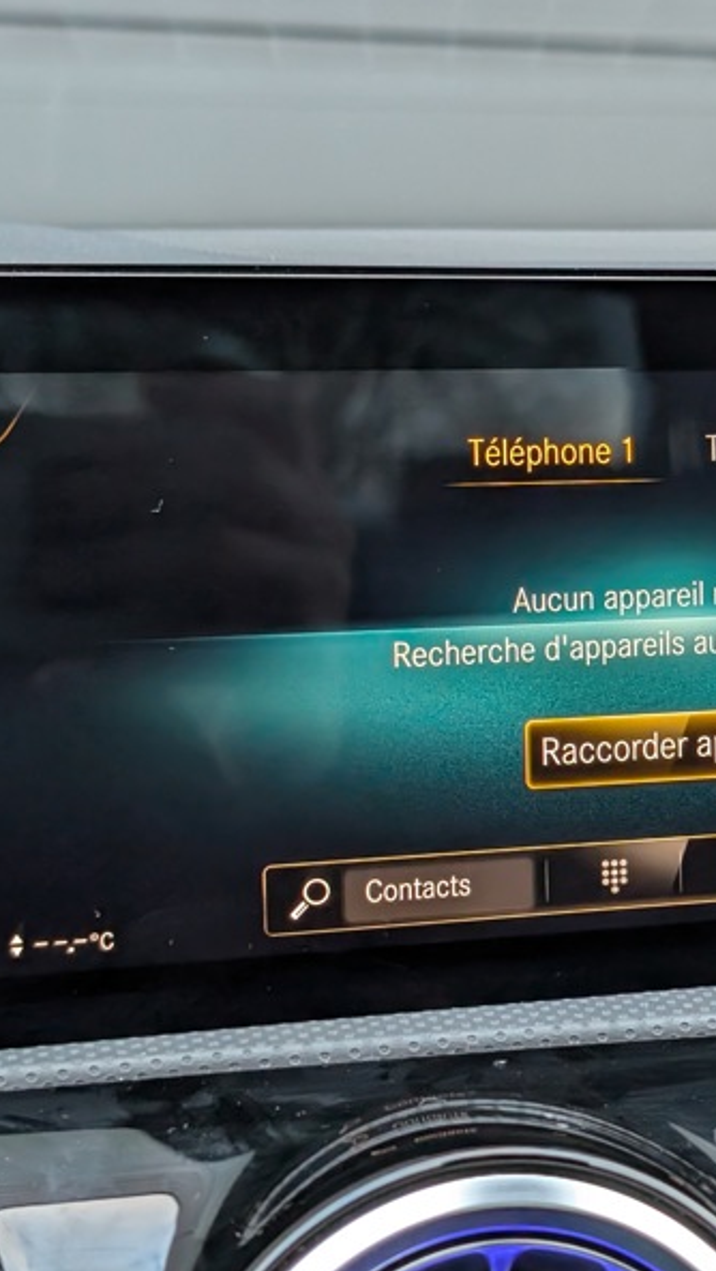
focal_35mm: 72
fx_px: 2428
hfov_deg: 16.4
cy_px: 632
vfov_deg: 29.3
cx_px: 712
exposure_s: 1/72.7
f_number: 1.68
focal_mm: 6.9
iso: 271
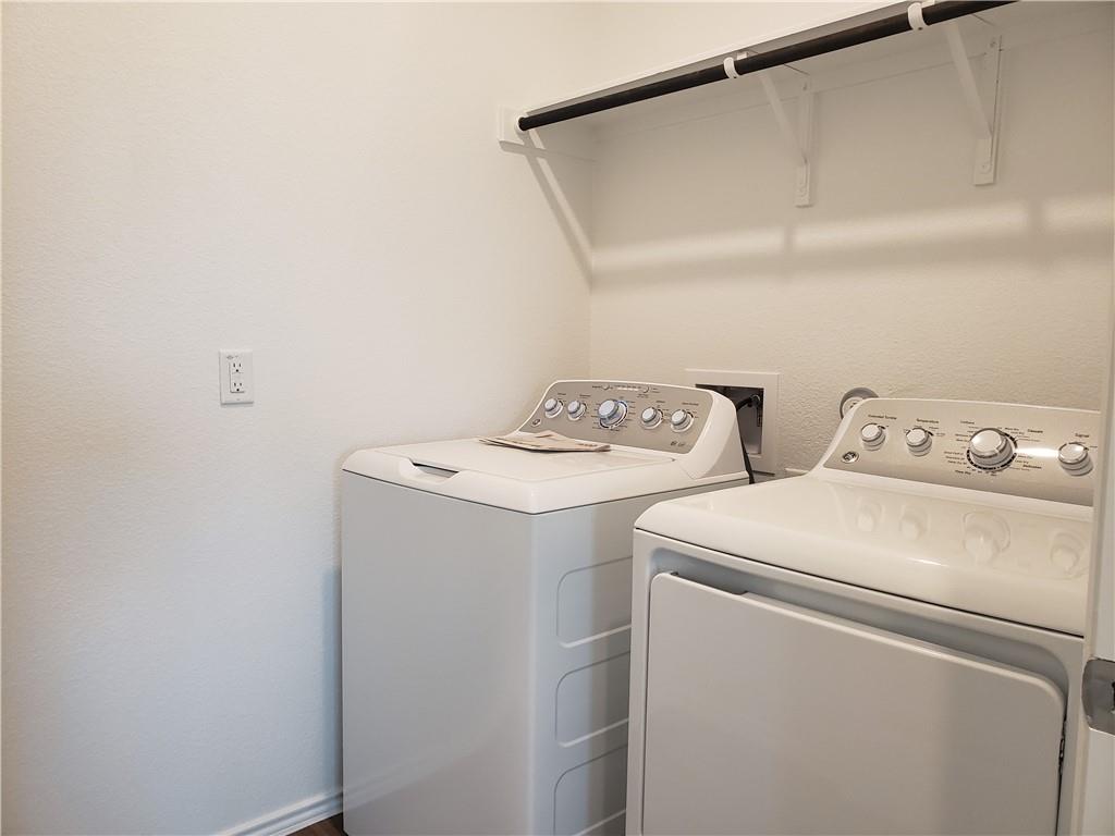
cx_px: 558
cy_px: 418
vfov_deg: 53.1
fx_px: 837
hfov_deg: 67.3
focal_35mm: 26
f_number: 2.4
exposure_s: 1/60
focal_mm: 4.3
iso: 320
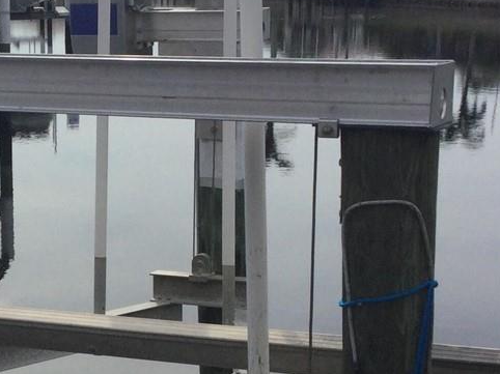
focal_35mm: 103
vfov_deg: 14.3
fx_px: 1487
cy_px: 293
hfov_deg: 18.7
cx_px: 46
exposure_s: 1/2551
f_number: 2.4
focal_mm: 3.3
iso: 25
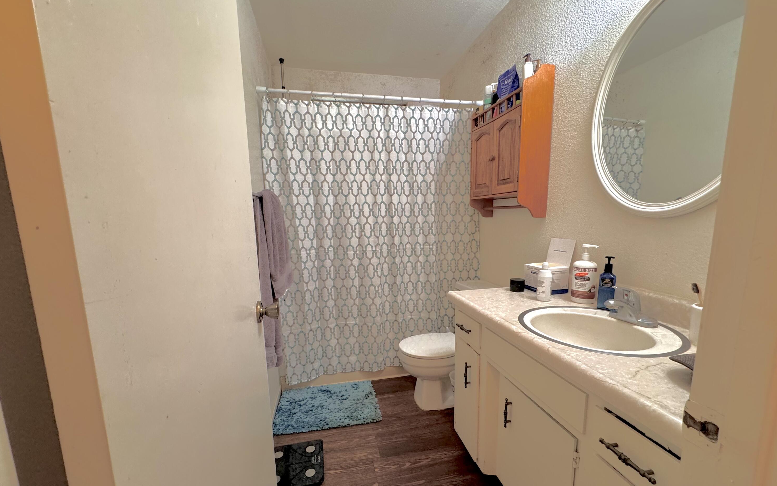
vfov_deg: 74.6
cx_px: 391
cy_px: 263
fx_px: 318
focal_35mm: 15
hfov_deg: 101.5
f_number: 2.2
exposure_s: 1/60
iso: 250
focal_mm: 2.22
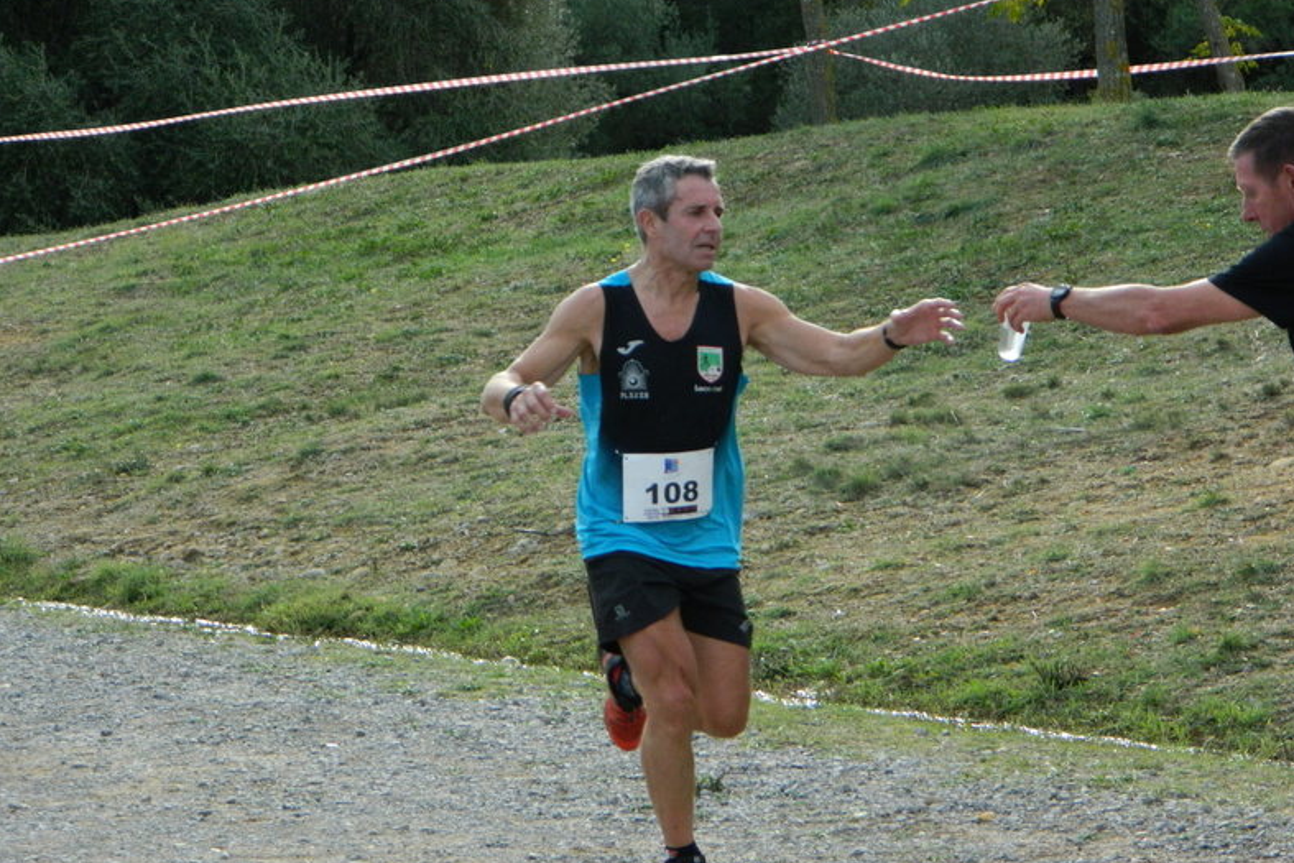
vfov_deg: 8.7
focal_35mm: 157
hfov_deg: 13.1
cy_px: 477
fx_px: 5644
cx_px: 649
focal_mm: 27
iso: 200
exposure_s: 1/500
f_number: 4.9
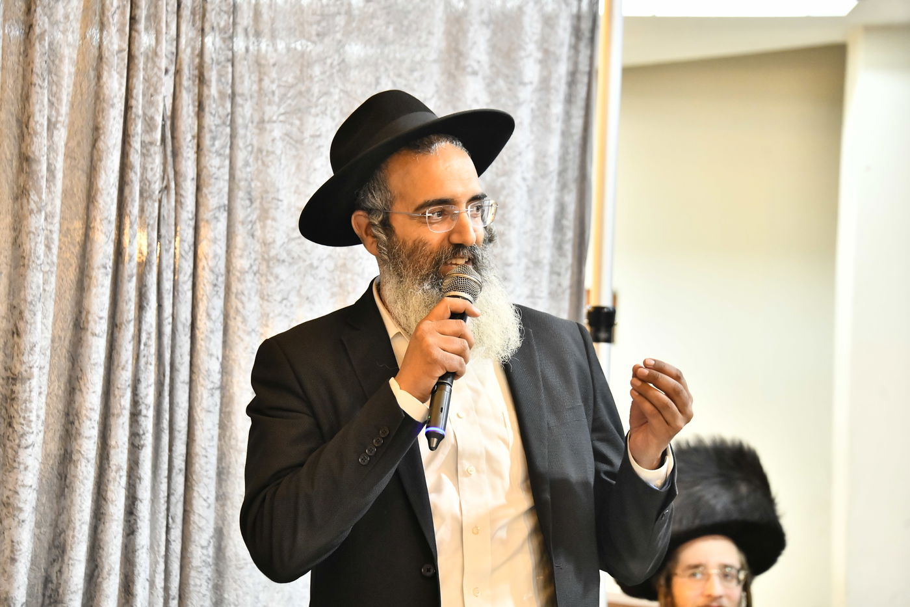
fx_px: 2527
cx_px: 455
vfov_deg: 13.7
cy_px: 304
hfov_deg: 20.4
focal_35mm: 100
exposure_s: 1/125
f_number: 5.6
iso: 4000
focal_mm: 100
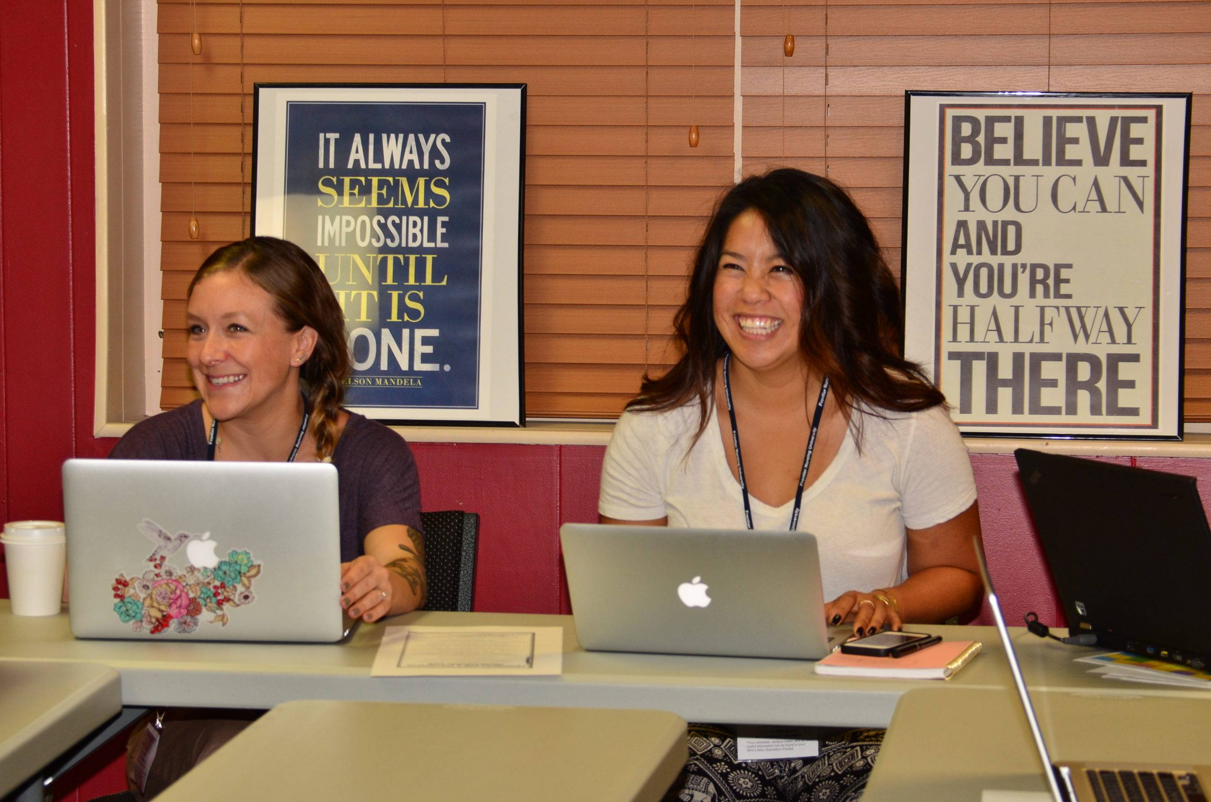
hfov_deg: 19.0
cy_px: 401
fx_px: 3626
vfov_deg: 12.6
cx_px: 606
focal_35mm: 108
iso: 400
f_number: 5.6
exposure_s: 1/60
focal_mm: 72
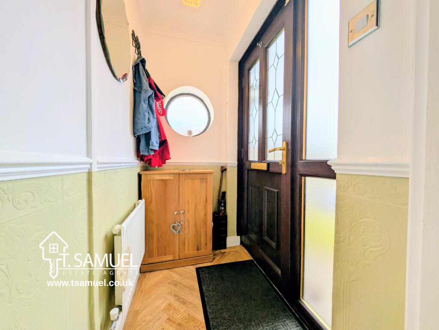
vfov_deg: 94.6
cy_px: 165
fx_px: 152
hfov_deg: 110.5
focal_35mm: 12
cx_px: 220
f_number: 1.95
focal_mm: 2.23
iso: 37
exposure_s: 1/651
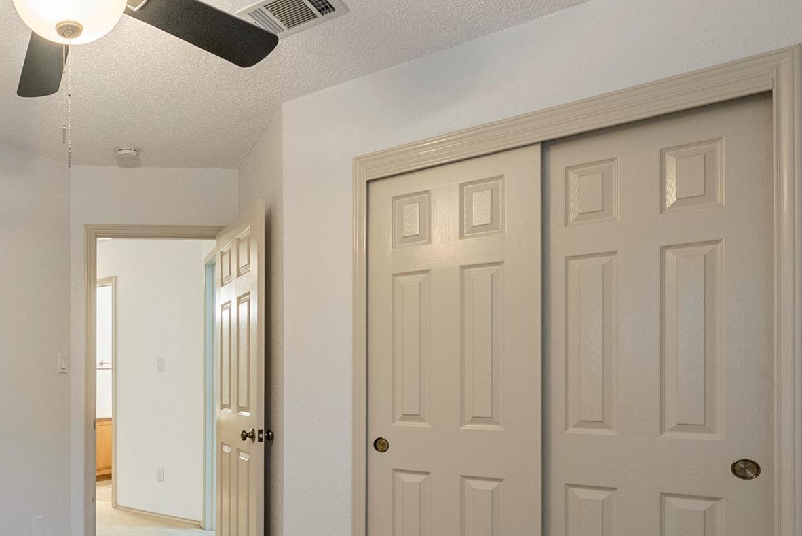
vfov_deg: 46.3
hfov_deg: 59.2
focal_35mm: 27
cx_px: 118
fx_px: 610
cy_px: 374
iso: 800
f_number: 7.1
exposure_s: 1/8
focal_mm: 15.8
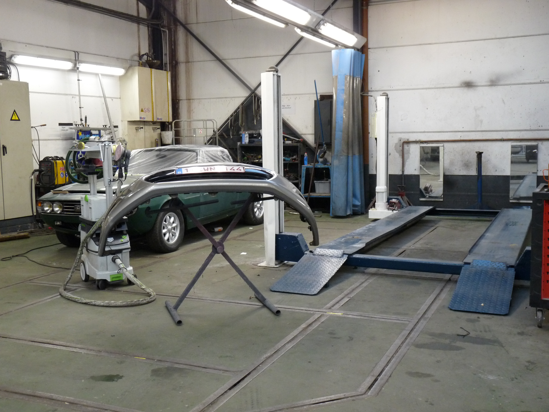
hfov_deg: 44.8
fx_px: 666
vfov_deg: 34.3
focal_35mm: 42
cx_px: 274
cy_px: 206
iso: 320
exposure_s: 1/30
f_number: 3
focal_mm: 7.4
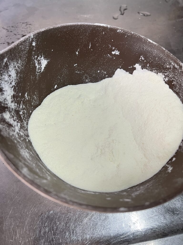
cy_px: 122
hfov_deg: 54.9
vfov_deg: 69.4
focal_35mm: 25
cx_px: 92
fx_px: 176
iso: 125
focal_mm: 5.1
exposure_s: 1/99
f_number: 1.6
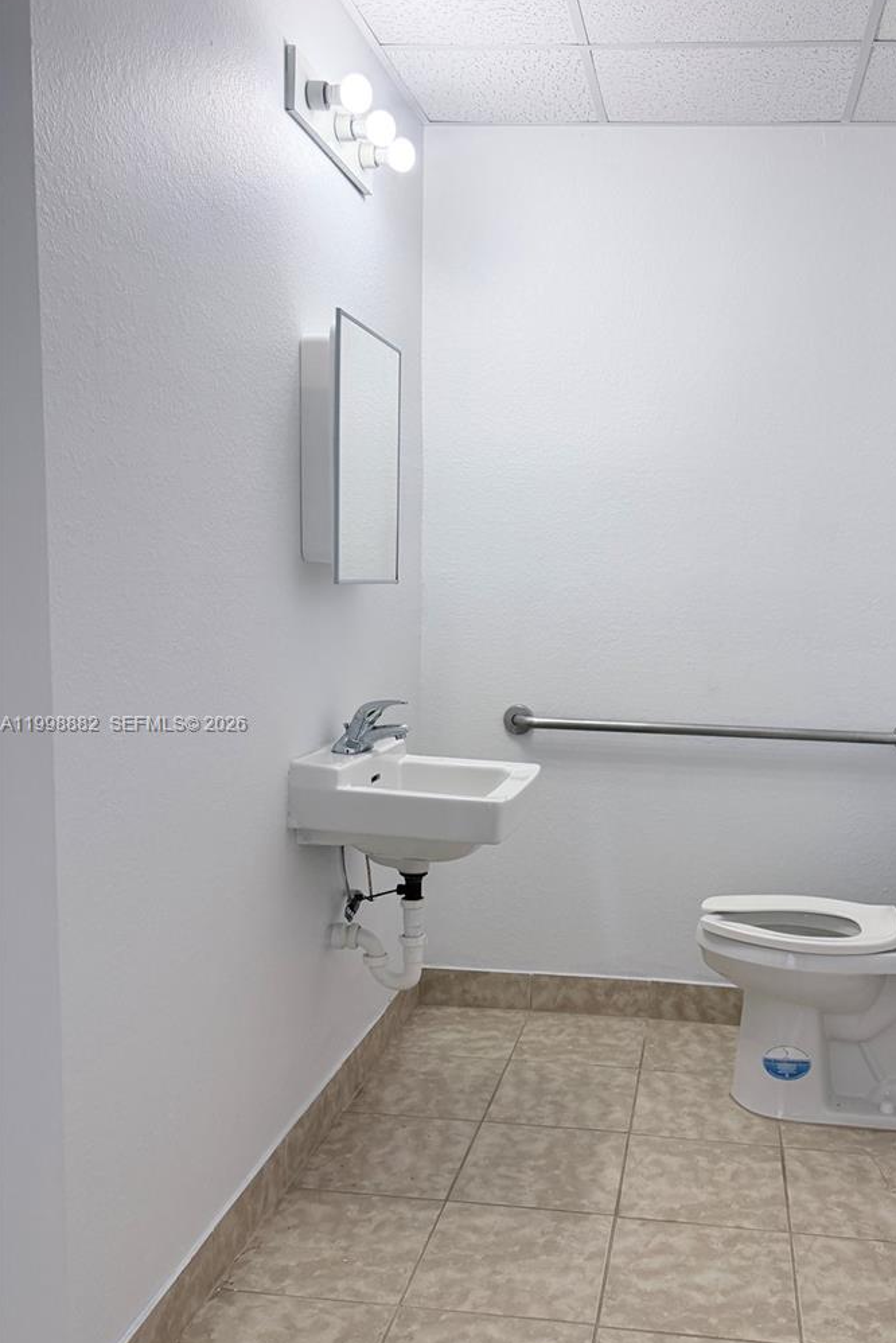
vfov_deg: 61.8
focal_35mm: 30
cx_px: 603
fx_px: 1119
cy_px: 725
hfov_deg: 43.0
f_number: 1.78
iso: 160
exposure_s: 1/120
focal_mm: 6.76
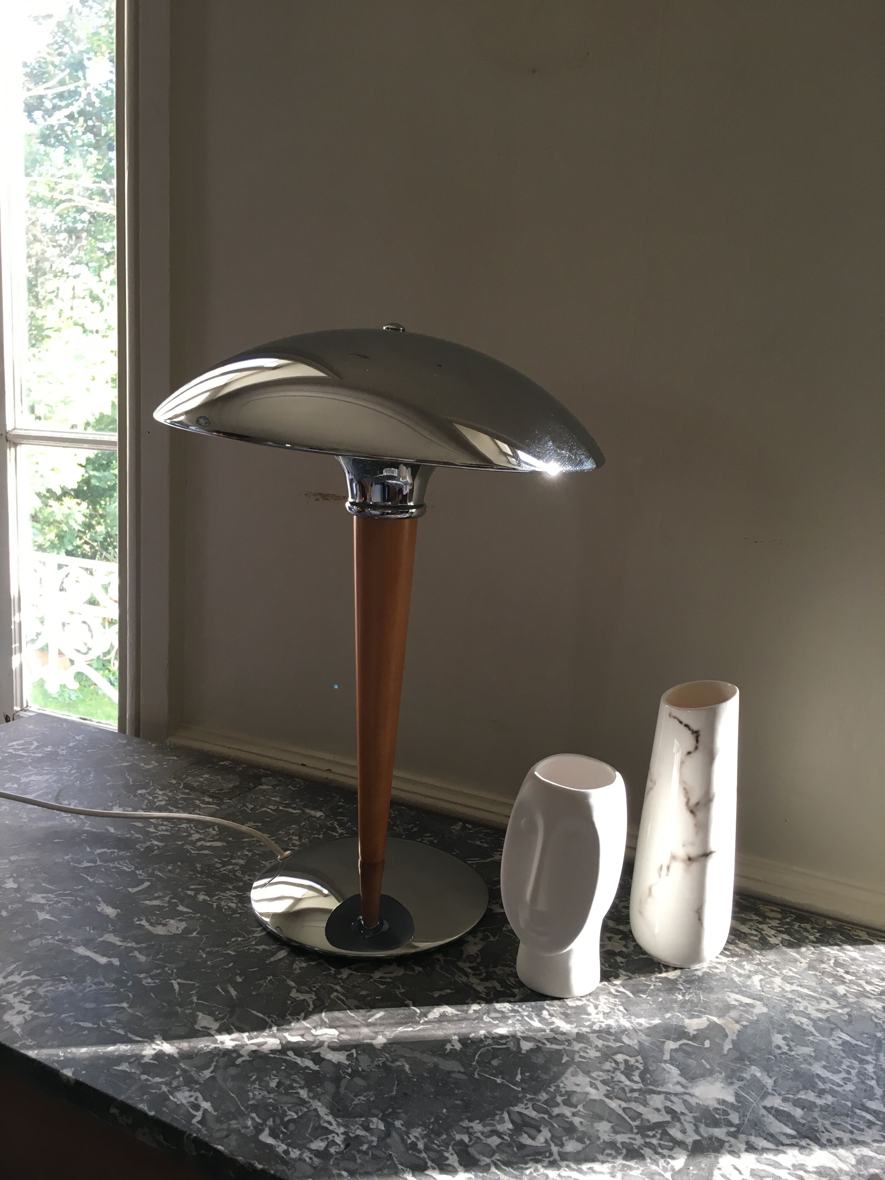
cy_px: 590
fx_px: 989
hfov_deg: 48.2
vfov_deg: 61.7
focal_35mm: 29
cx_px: 442
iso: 32
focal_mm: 4.15
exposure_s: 1/33
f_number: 2.2
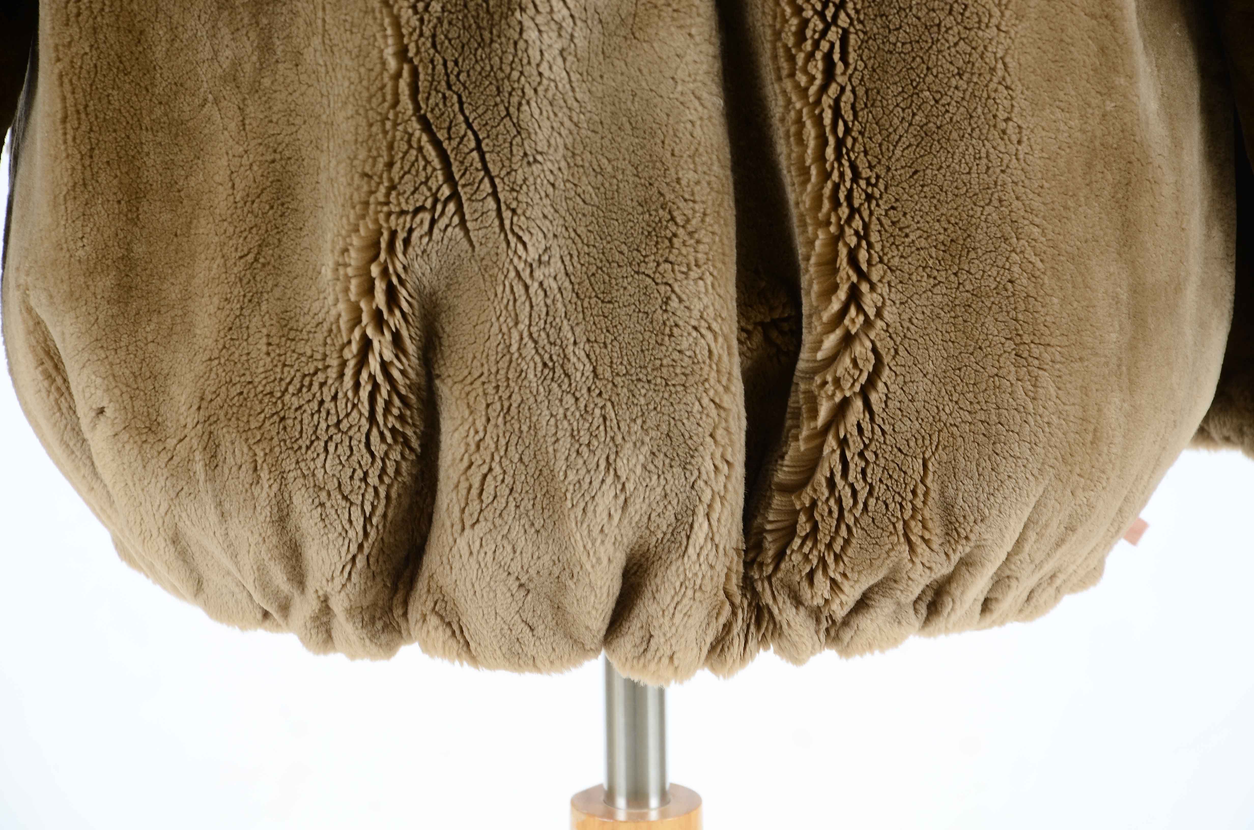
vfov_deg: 8.7
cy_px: 415
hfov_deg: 13.1
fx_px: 5475
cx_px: 627
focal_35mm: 158
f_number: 7.1
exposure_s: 1/80
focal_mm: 105
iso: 160
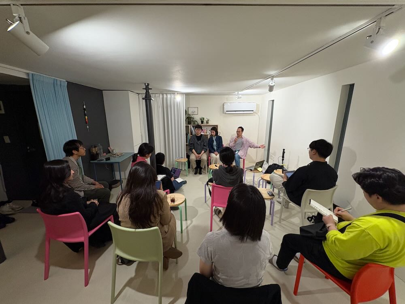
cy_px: 152
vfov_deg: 85.7
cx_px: 202
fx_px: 164
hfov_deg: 102.1
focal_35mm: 14
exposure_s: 1/60
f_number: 2.2
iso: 400
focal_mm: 2.22
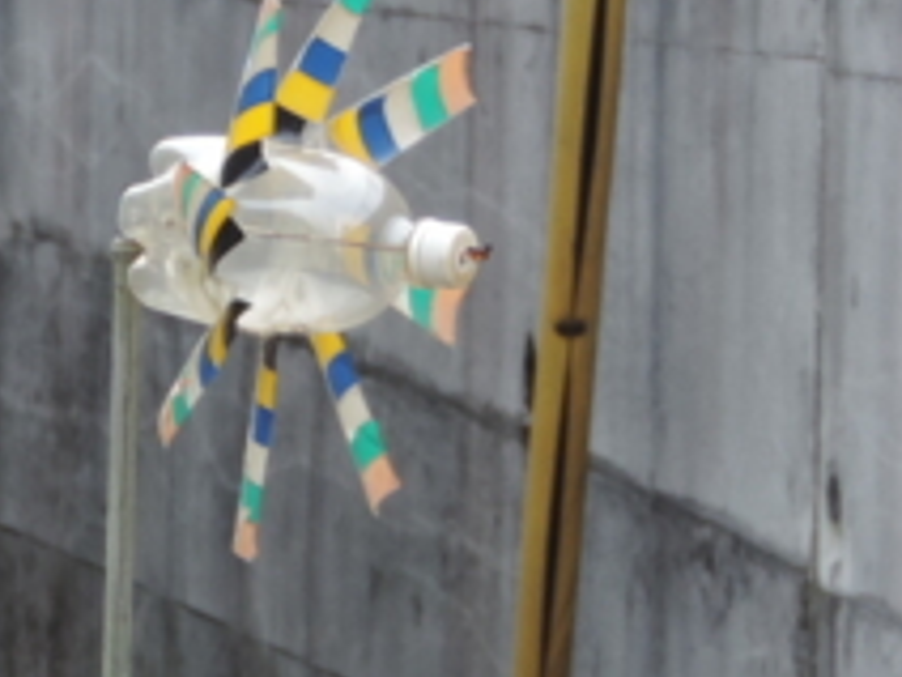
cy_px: 349
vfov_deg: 3.3
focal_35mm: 453
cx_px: -353
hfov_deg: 4.4
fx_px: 11804
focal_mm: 21.4
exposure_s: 1/100
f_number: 4.2
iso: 125
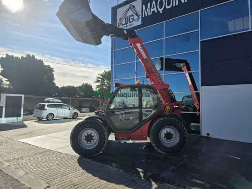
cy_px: 94
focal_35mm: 23
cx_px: 126
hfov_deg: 73.9
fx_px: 167
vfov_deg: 58.9
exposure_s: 1/7944
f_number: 1.7
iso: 80
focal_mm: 6.3
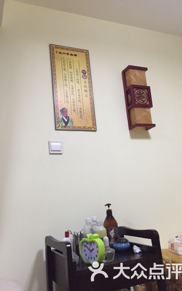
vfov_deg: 61.2
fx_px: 246
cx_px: 83
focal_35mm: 31
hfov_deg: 40.6
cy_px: 146
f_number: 2.2
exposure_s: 1/33
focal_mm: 4.15
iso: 250
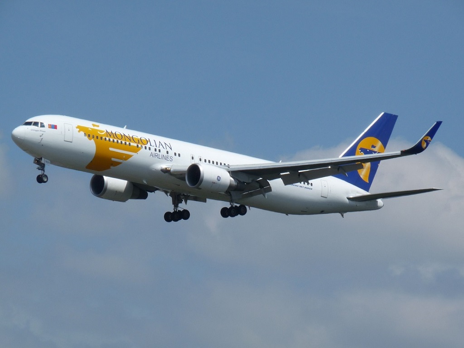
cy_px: 174
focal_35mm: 296
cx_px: 232
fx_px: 3968
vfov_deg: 5.0
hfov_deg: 6.7
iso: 100
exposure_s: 1/640
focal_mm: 52.7
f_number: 8
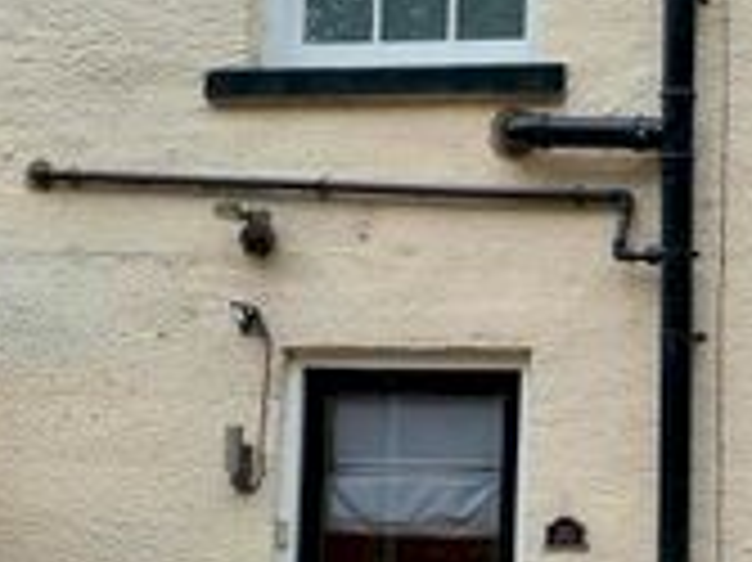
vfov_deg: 13.6
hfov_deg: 17.3
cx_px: 869
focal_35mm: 109
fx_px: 2366
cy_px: 285
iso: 50
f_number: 1.8
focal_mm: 5.4
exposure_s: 1/3333
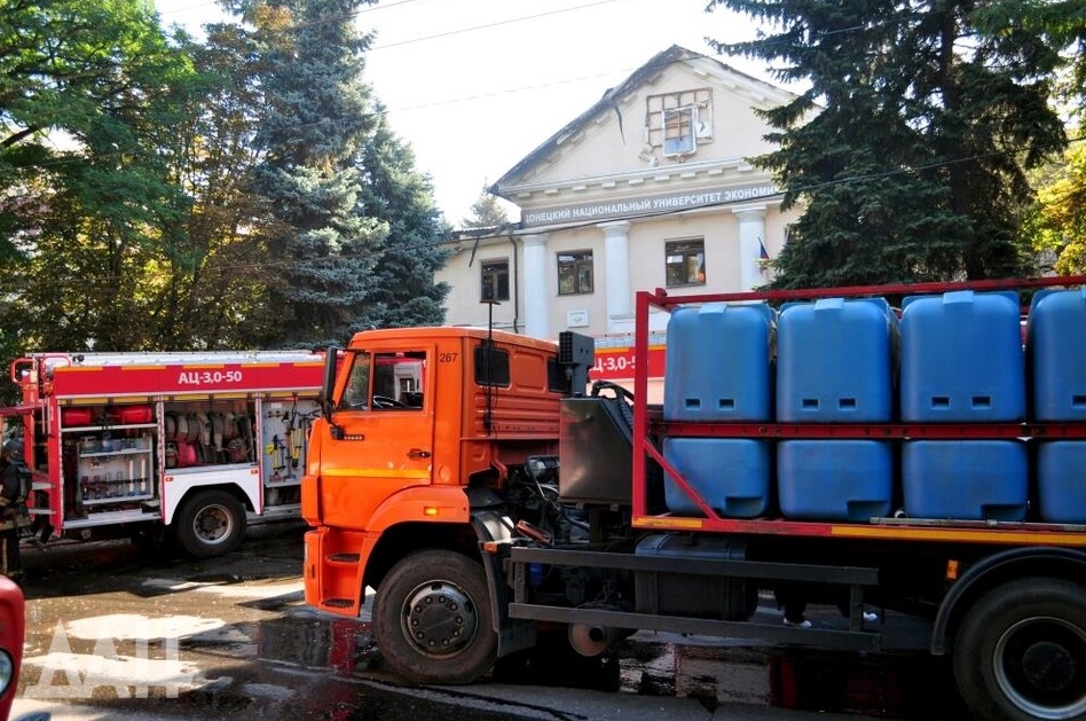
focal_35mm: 31
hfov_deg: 60.4
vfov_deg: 42.2
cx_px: 550
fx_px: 934
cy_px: 360
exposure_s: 1/250
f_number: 4
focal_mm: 20
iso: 250
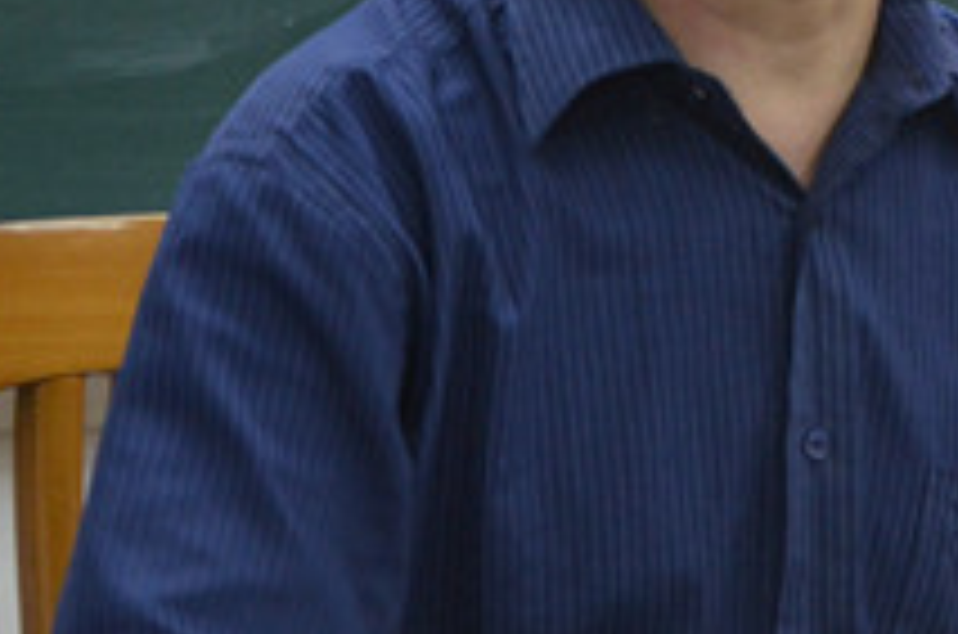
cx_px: 904
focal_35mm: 553
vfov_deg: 2.5
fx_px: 14683
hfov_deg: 3.7
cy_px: -7
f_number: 5.6
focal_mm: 98
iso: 800
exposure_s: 1/25
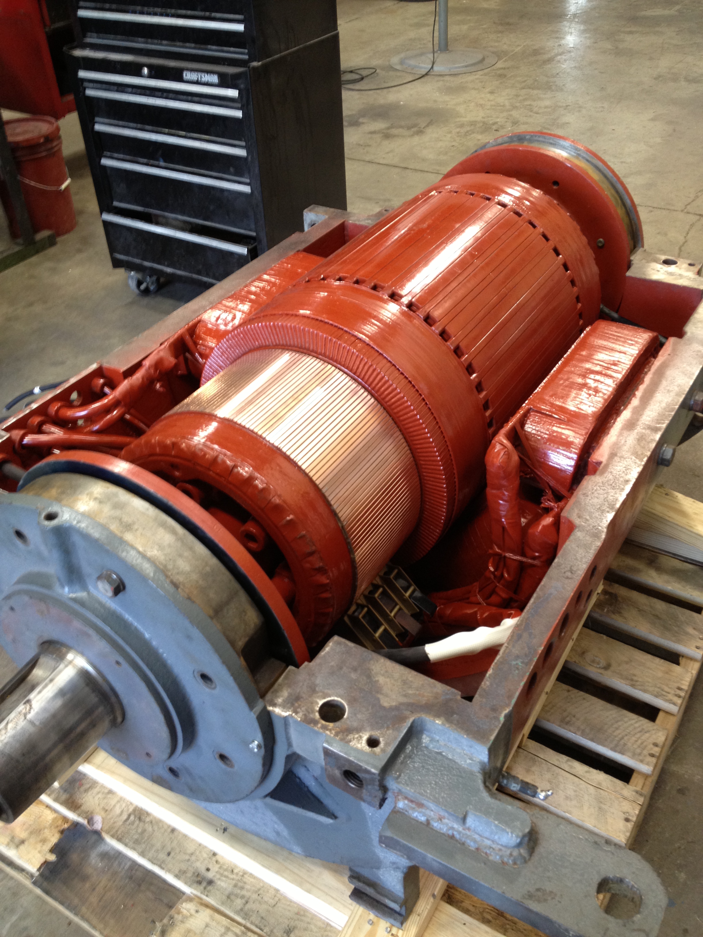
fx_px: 948
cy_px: 468
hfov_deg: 40.7
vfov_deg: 52.6
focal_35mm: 35
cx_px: 352
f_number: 2.4
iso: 100
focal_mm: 4.28
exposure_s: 1/20
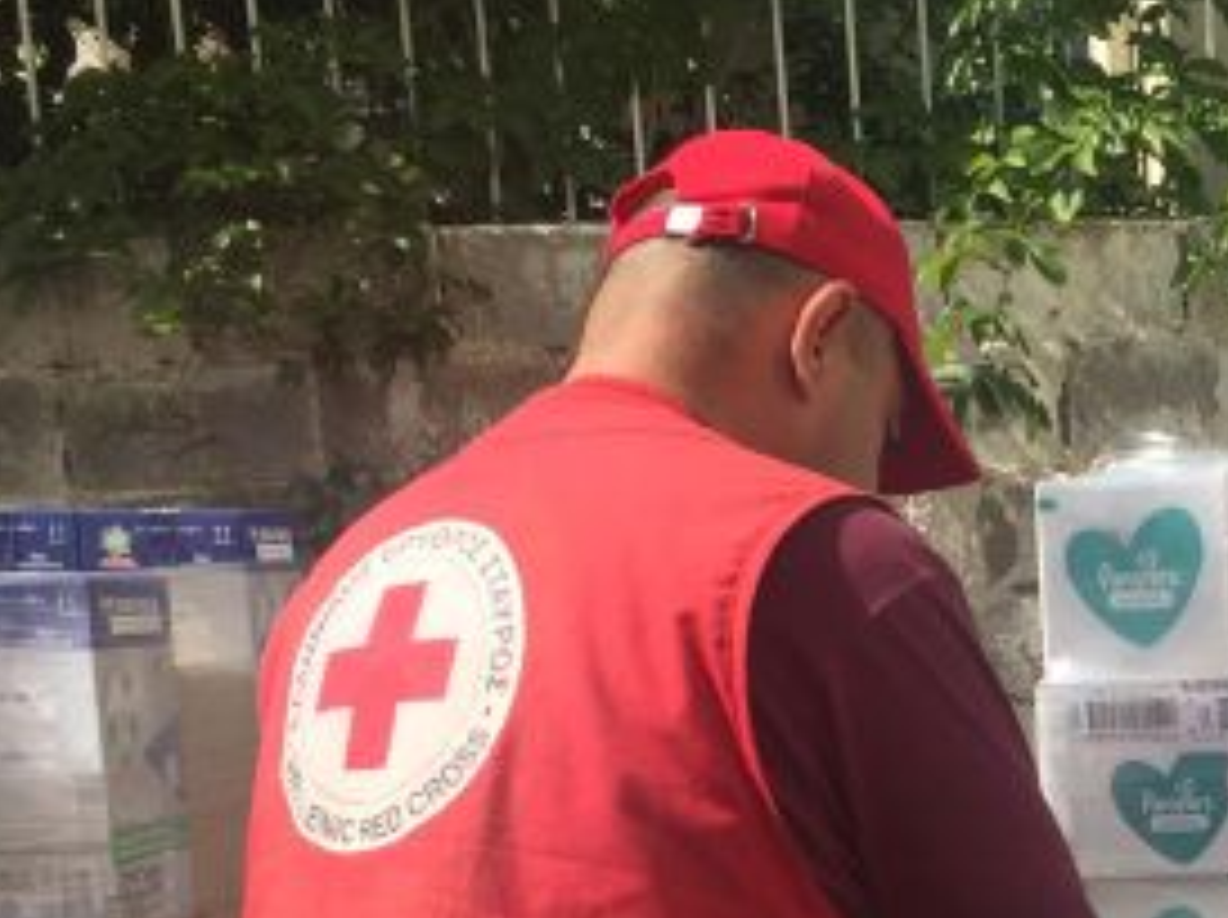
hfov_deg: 23.3
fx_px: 2763
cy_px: 1188
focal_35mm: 78
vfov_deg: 17.7
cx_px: 1397
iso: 32
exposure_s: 1/1522
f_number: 2.2
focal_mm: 4.15
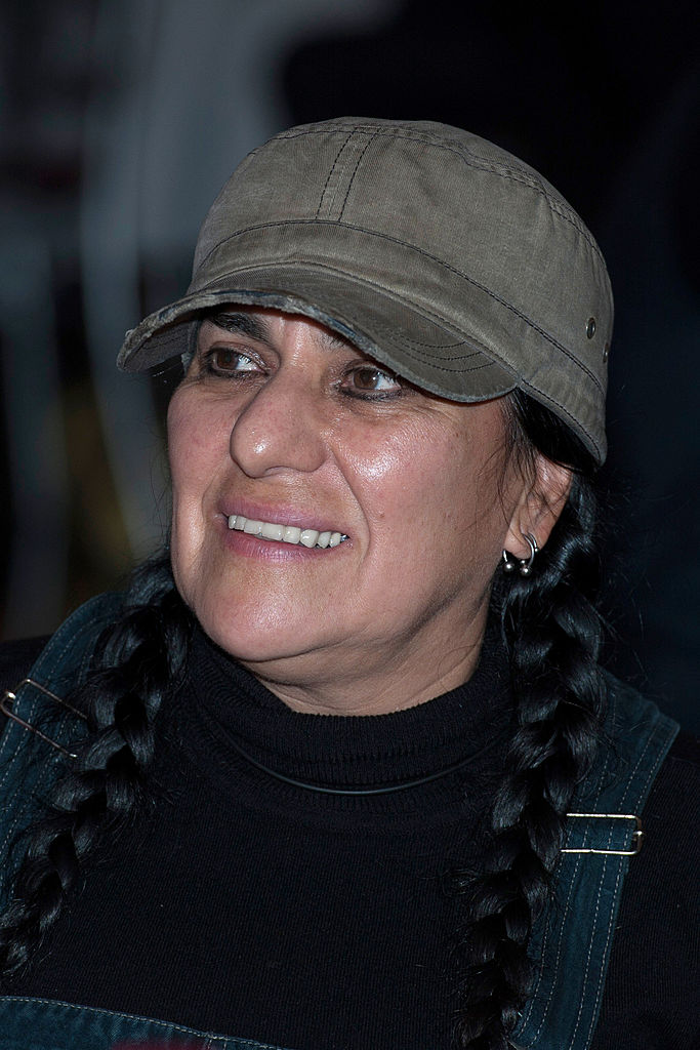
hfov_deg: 6.9
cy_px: 525
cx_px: 350
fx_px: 5831
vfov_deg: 10.3
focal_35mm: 200
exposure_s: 1/100
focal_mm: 200
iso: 200
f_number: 5.6
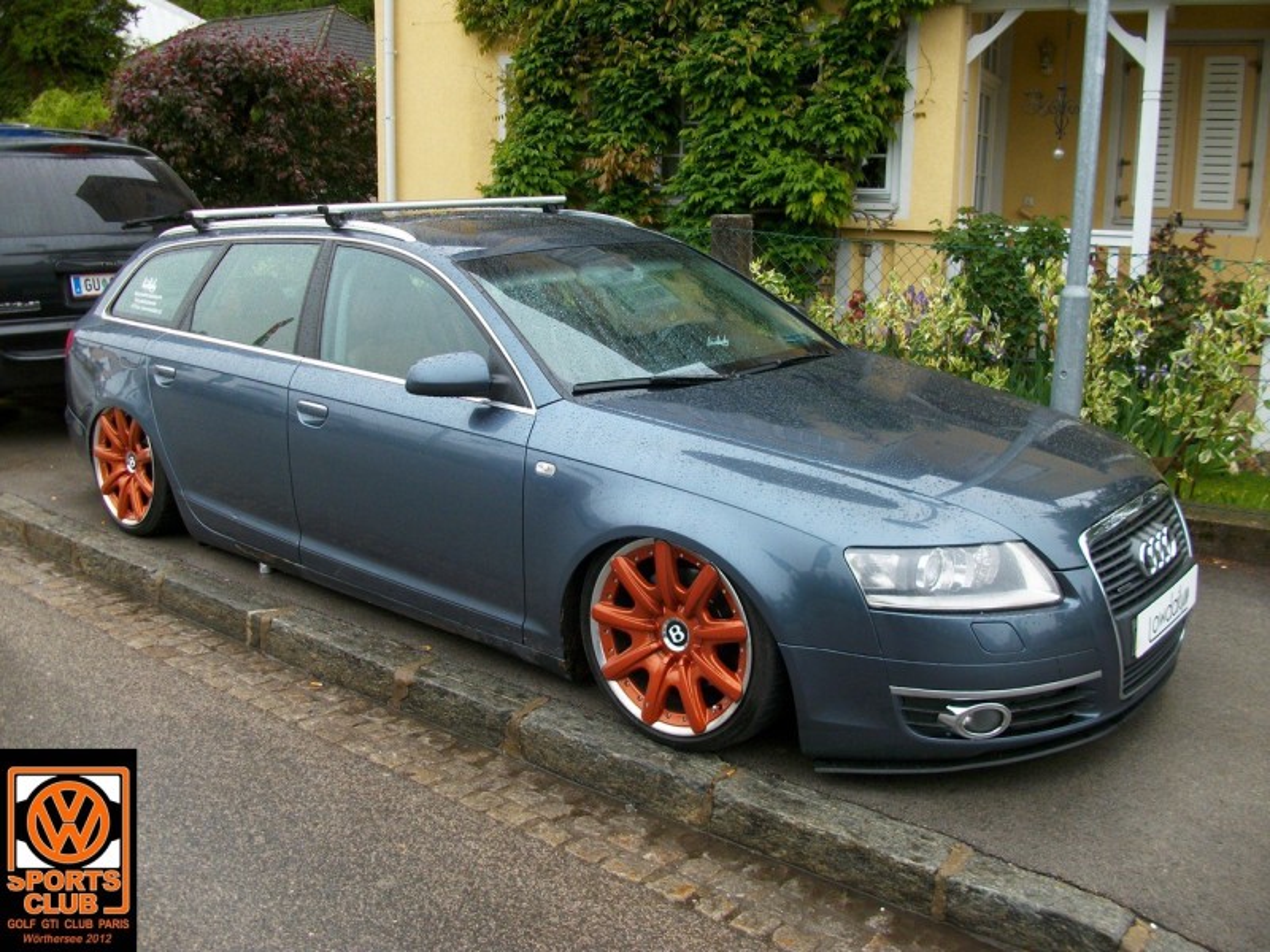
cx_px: 635
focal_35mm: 34
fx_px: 1247
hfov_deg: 54.0
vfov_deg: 41.8
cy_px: 476
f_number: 2.9
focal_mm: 5.7
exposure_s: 1/171
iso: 80
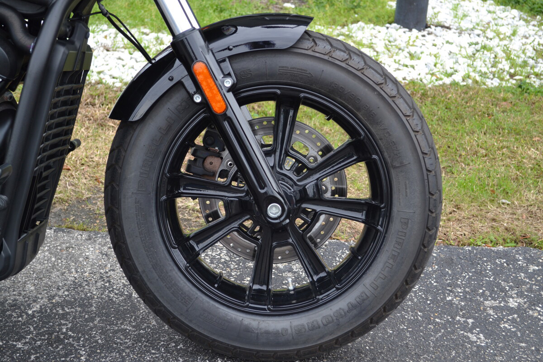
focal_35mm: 57
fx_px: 860
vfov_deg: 23.8
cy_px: 181
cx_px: 272
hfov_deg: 35.1
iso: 140
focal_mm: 38
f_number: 5.6
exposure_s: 1/125
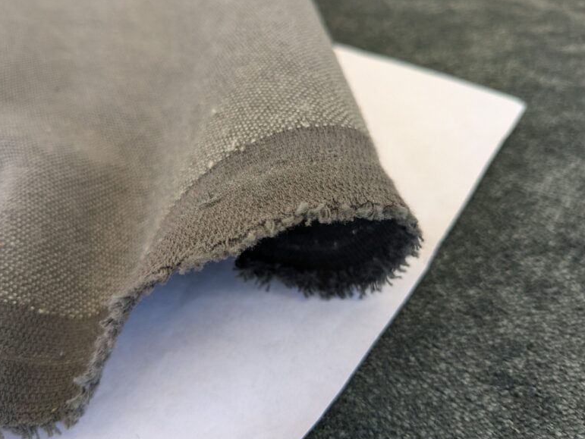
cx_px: 283
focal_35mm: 28
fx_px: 473
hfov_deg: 63.4
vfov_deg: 49.8
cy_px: 224
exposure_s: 1/487
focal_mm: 4.38
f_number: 1.73
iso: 60
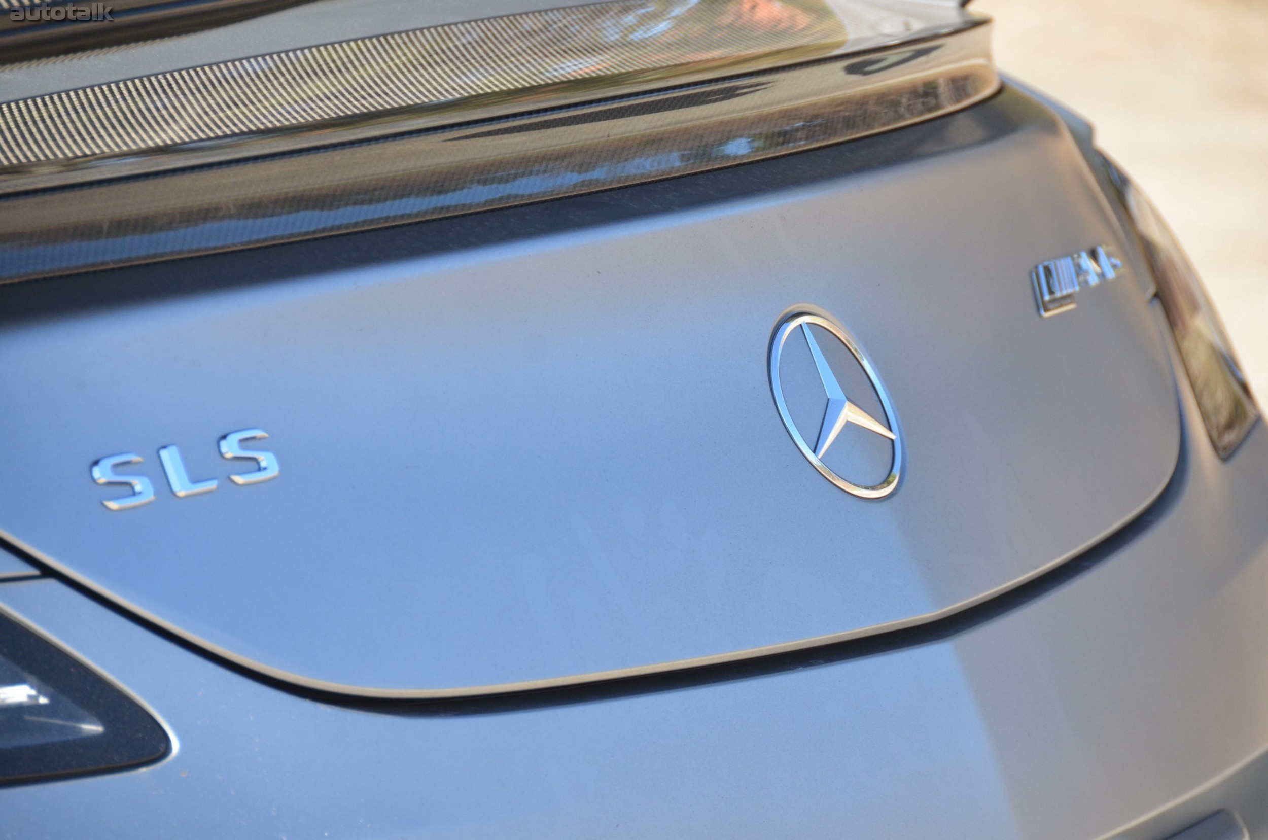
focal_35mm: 300
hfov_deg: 6.9
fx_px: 10545
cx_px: 634
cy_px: 420
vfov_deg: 4.6
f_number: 5.6
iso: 800
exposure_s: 1/500
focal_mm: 200
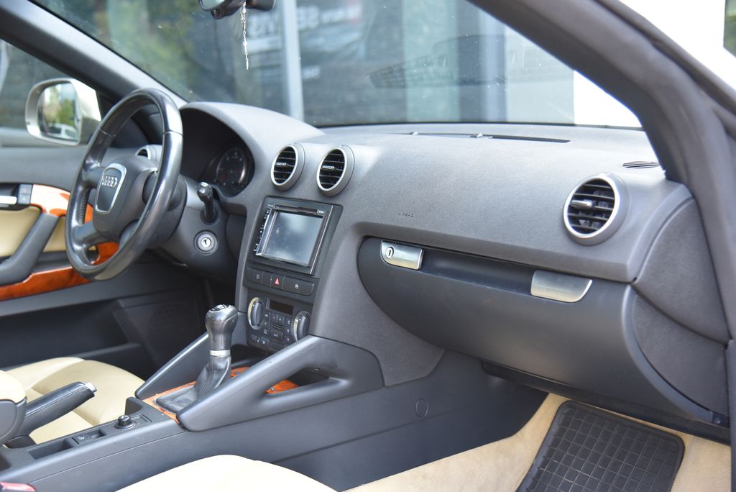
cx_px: 368
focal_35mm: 46
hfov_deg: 42.7
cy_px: 246
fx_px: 941
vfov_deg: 29.3
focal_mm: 46
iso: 500
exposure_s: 1/50
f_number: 4
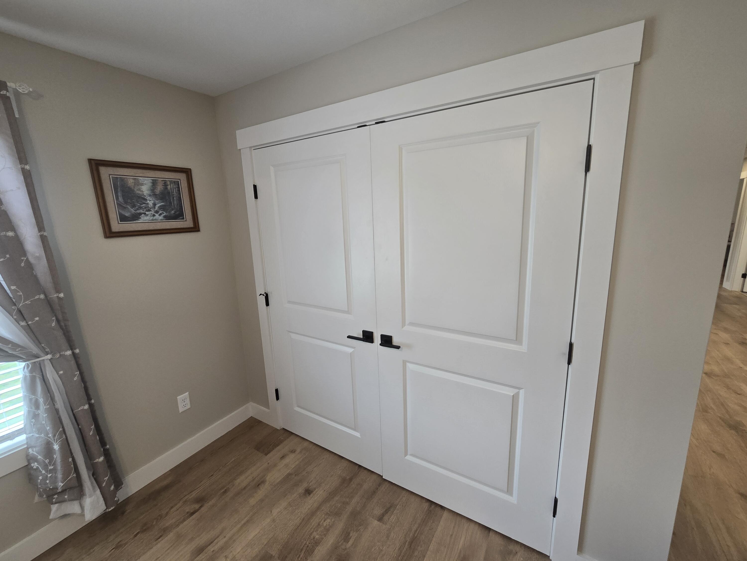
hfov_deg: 106.2
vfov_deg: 89.9
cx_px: 374
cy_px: 280
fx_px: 281
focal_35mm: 13
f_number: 2.2
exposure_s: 1/60
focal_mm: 2.2
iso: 125
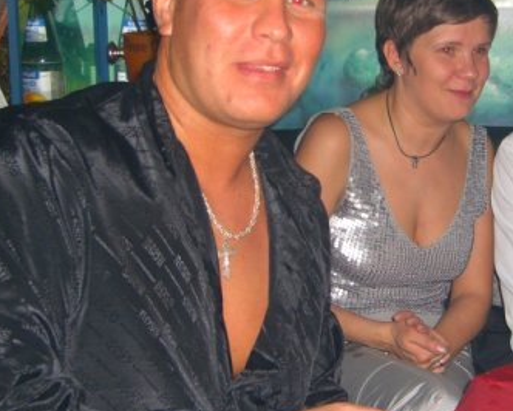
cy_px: 201
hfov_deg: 27.8
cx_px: 399
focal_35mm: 67
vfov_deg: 22.8
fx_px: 1018
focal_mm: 7.9
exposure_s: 1/60
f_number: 2.8
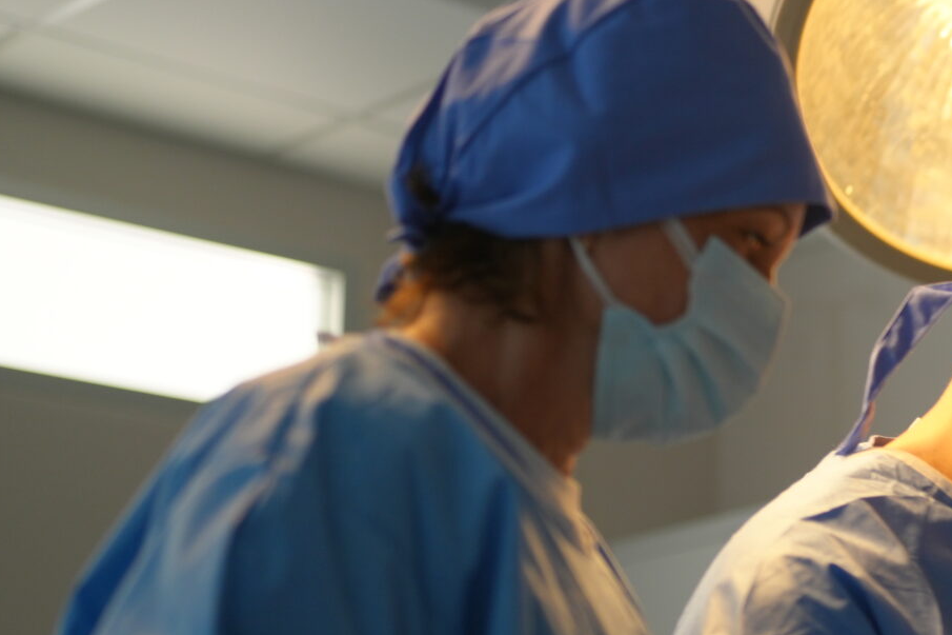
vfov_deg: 13.7
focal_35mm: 99
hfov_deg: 18.8
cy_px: 518
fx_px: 2617
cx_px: 1303
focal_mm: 35
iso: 200
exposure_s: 1/202
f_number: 1.6
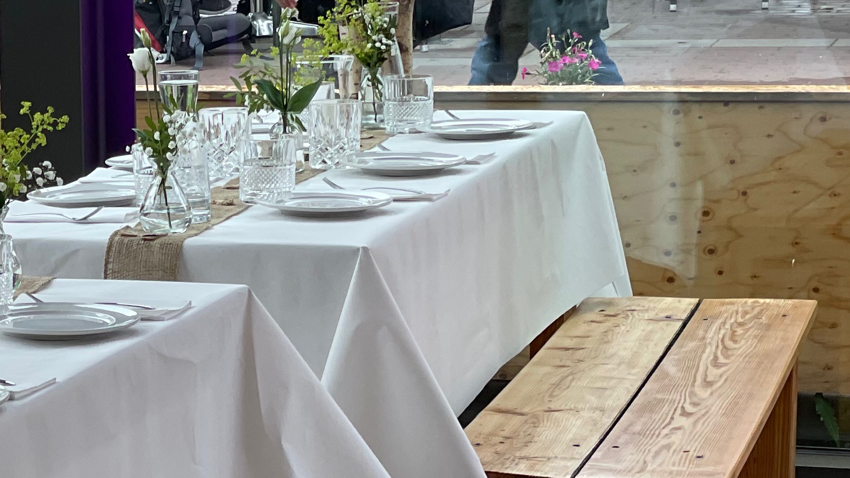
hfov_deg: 14.6
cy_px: 383
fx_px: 3224
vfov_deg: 8.5
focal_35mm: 143
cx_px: -140
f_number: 2
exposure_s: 1/100
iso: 40
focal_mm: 6
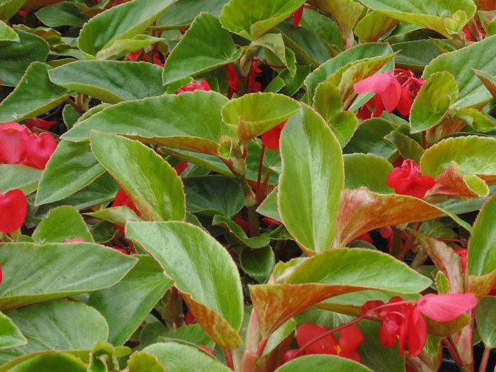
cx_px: 289
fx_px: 1175
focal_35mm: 82
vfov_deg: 18.0
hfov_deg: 23.8
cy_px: 166
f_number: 4.1
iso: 80
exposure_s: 1/100
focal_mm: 11.7
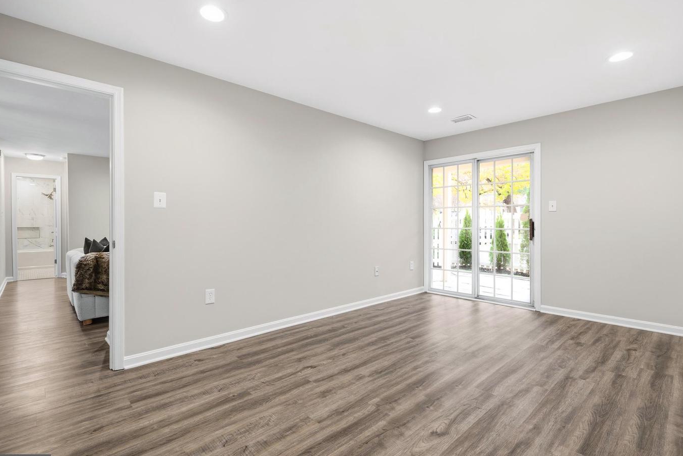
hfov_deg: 93.3
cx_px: 335
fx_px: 323
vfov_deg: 70.4
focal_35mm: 17
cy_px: 238
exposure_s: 1/25
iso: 200
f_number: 7.1
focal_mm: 16
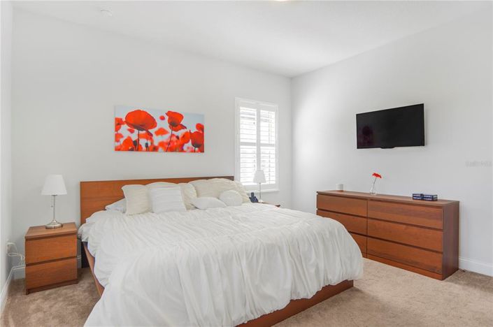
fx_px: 246
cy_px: 164
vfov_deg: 67.2
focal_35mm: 18
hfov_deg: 90.1
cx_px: 246
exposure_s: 1/80
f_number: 3.2
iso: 100
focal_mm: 12
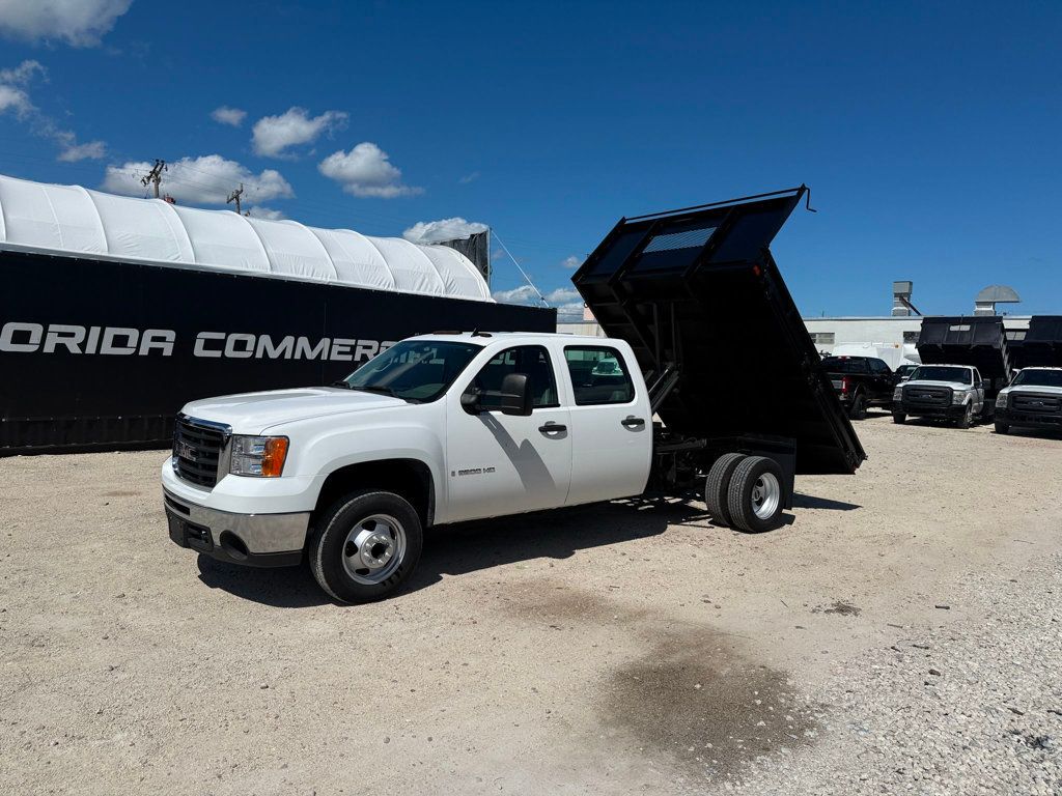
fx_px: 736
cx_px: 531
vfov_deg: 56.8
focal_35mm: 24
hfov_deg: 71.6
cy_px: 398
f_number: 1.78
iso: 80
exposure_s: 1/14286
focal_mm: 6.76
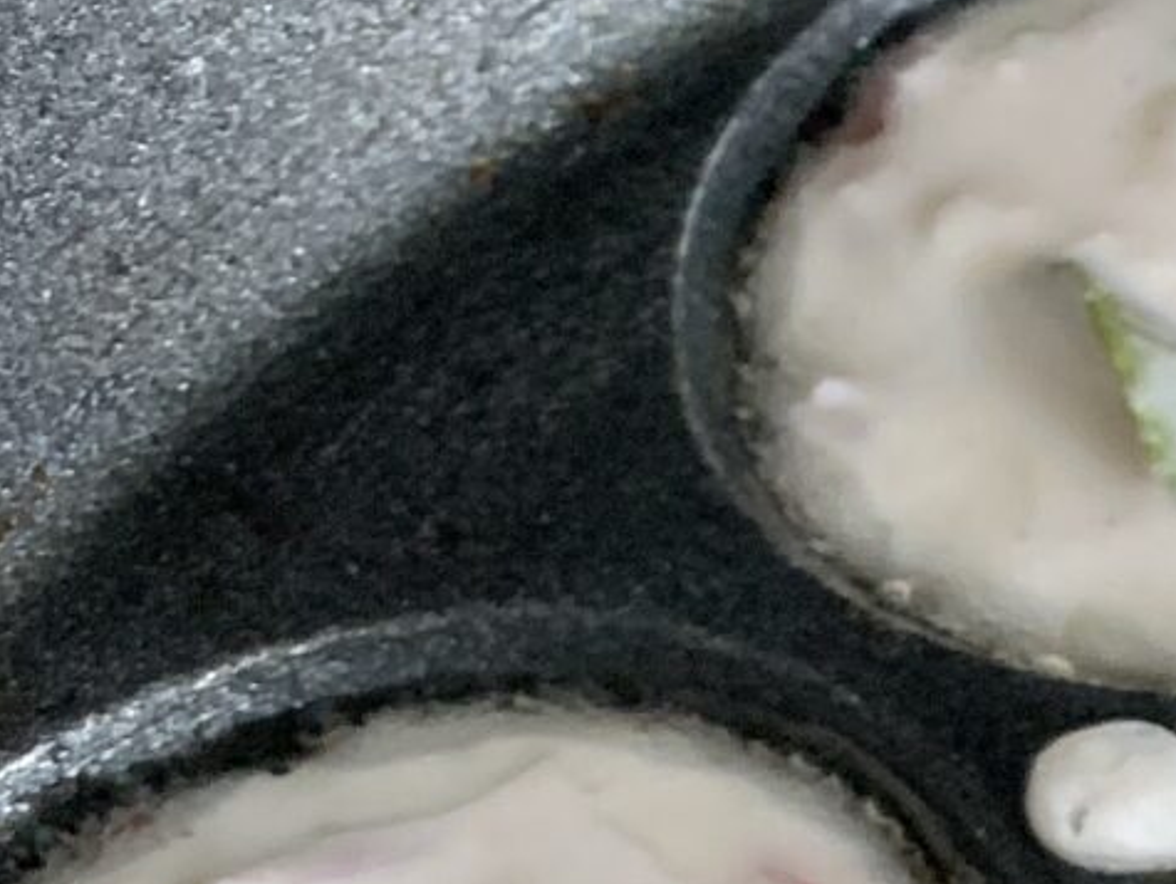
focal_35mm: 140
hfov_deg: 12.1
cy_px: 1981
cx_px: 2530
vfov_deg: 9.6
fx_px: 4760
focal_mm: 4.25
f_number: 1.8
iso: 125
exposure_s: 1/60
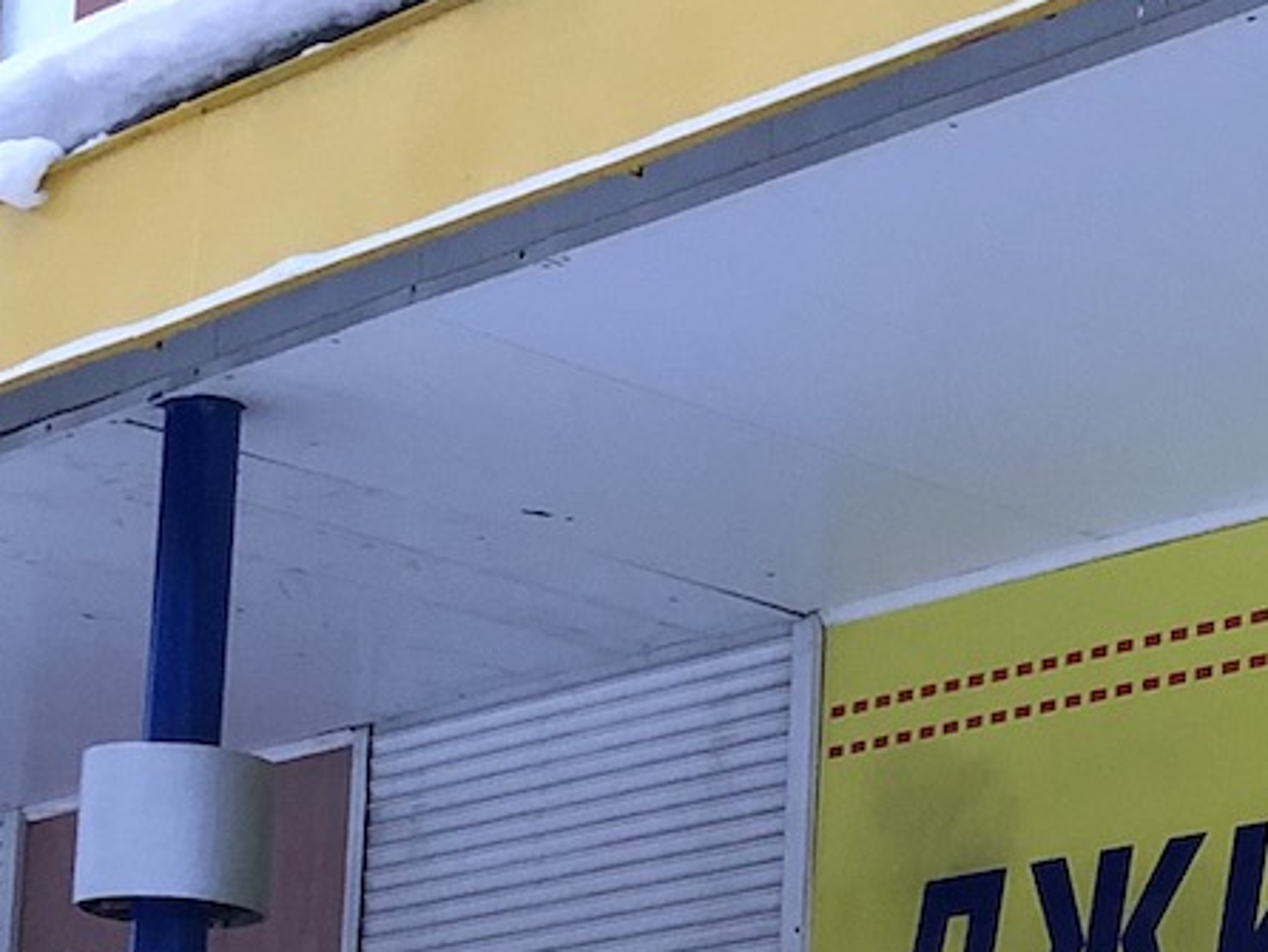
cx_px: 1333
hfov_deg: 16.9
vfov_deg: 12.8
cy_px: 1111
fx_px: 4141
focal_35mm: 113
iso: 100
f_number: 1.8
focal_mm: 3.99
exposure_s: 1/11
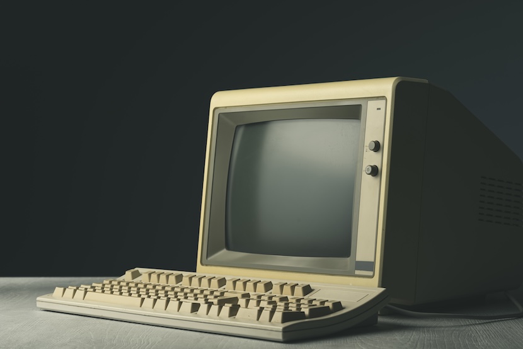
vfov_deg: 16.1
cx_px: 262
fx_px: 1235
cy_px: 174
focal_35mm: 85
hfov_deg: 23.9
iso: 100
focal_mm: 85
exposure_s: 1/125
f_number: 10
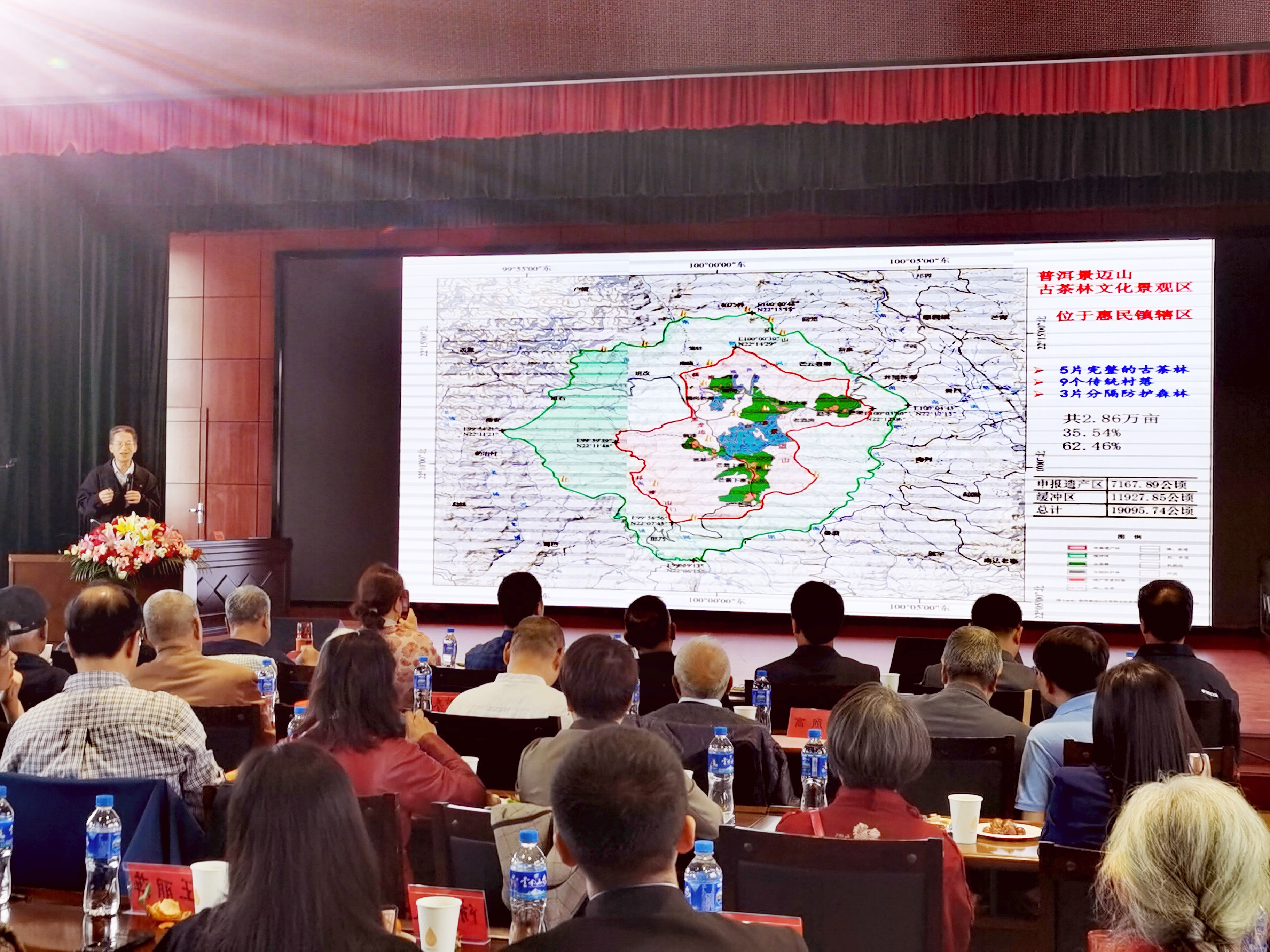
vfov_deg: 29.1
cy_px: 476
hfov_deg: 38.2
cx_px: 635
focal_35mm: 50
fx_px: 1834
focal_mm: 5.56
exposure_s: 1/192
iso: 50
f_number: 1.6
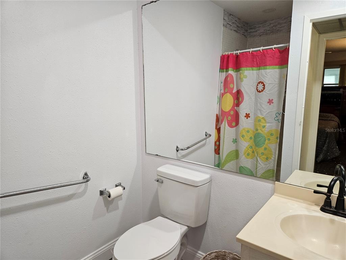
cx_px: 173
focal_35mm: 23
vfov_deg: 58.9
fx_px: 230
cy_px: 130
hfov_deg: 73.9
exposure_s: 1/120
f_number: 1.8
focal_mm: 5.4
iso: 200
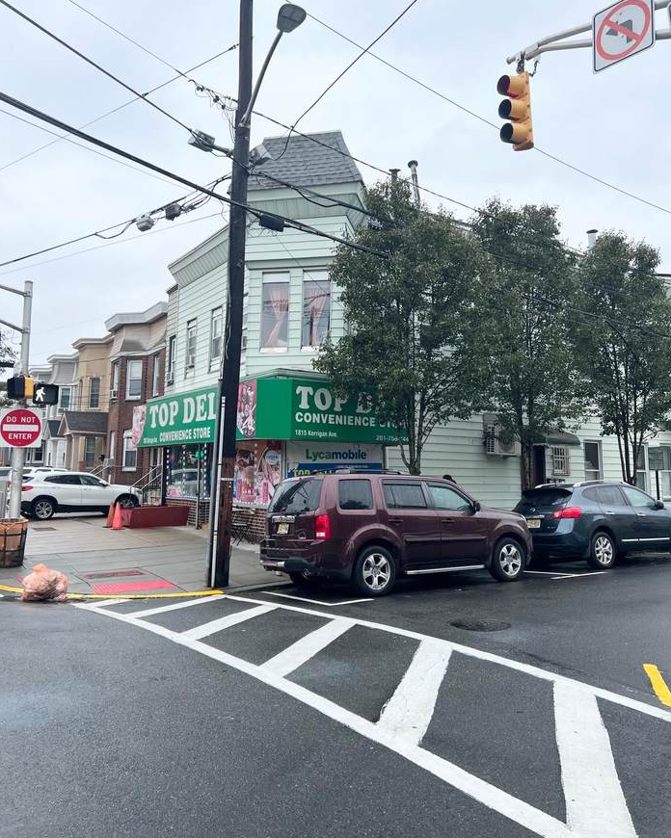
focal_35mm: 28
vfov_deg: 62.1
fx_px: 695
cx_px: 334
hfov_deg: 51.5
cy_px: 383
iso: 50
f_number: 1.5
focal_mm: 5.7
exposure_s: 1/1089
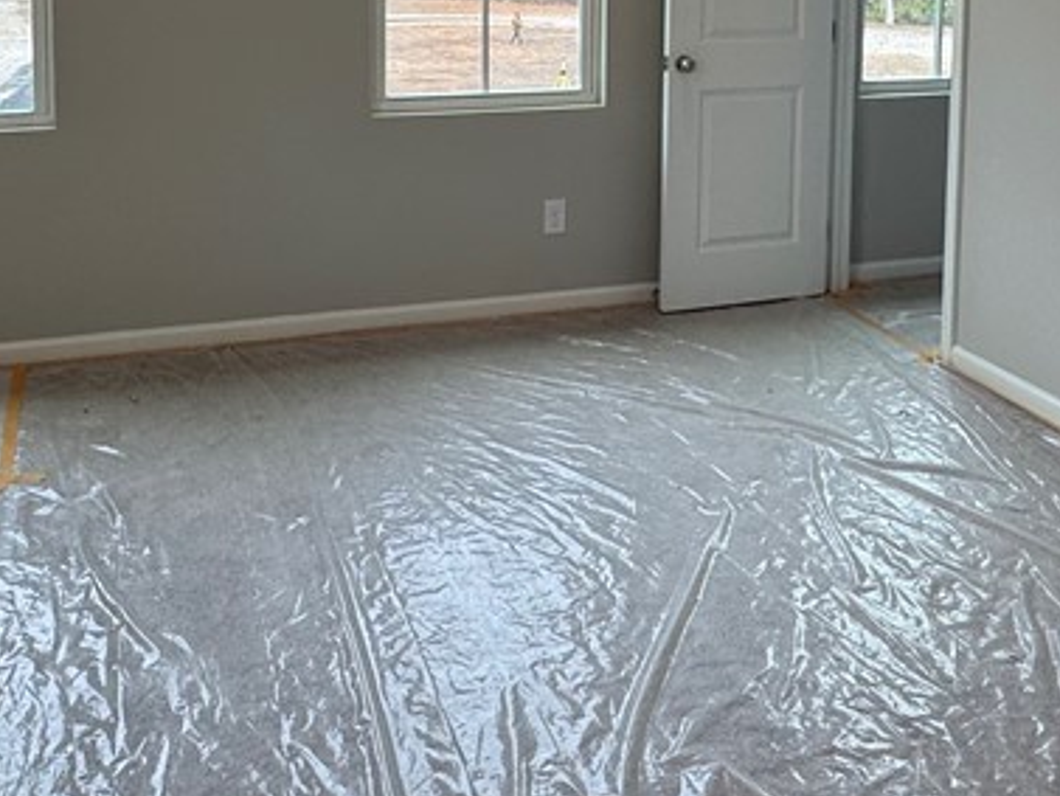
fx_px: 1164
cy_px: -6
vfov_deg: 34.3
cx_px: 489
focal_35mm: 38
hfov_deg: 48.9
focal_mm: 2.22
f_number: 2.2
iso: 80
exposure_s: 1/120
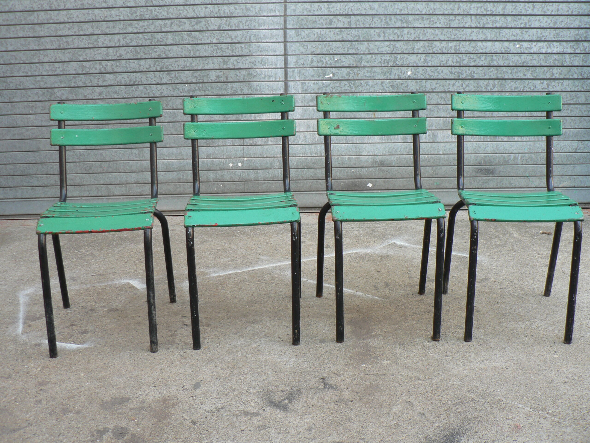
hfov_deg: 51.4
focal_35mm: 36
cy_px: 222
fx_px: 614
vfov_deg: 39.7
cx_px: 295
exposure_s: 1/80
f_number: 2.8
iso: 80
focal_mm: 6
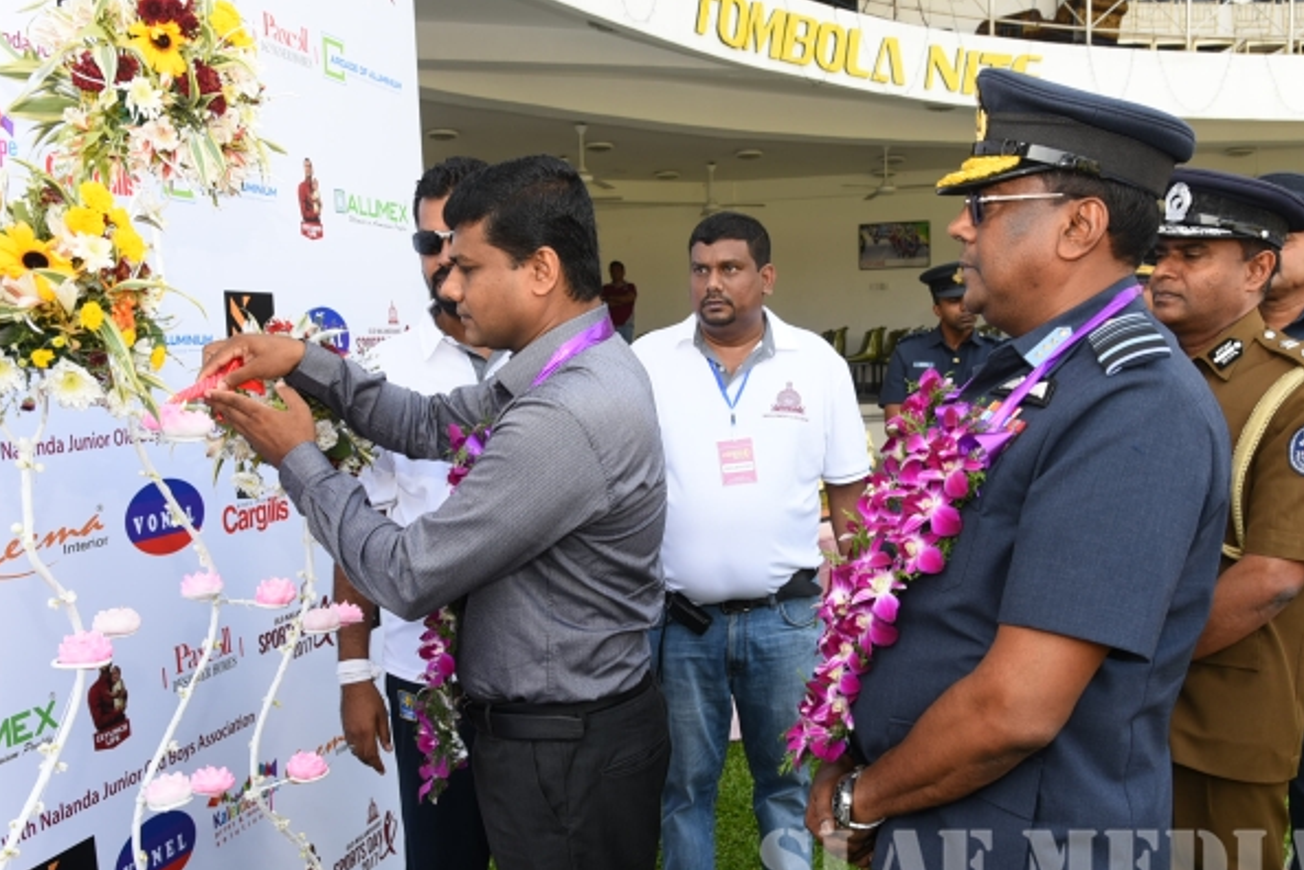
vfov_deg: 39.9
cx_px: 656
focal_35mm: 33
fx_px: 1195
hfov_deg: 57.2
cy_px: 484
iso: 250
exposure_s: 1/125
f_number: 5.6
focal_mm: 28
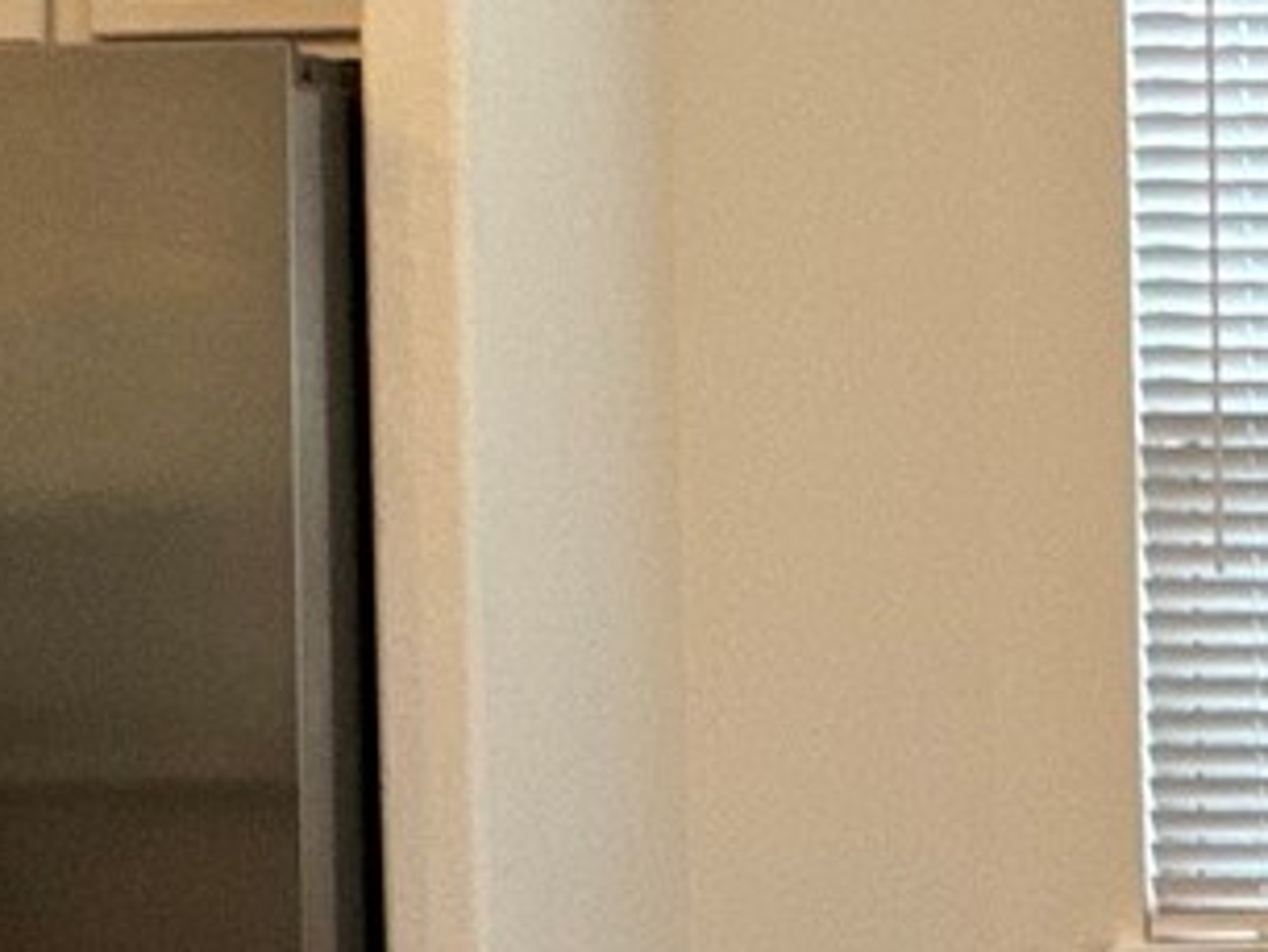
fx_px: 3445
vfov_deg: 15.7
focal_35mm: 94
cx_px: 1771
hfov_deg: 18.9
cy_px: 590
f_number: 2.2
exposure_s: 1/120
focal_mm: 2.22
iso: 160
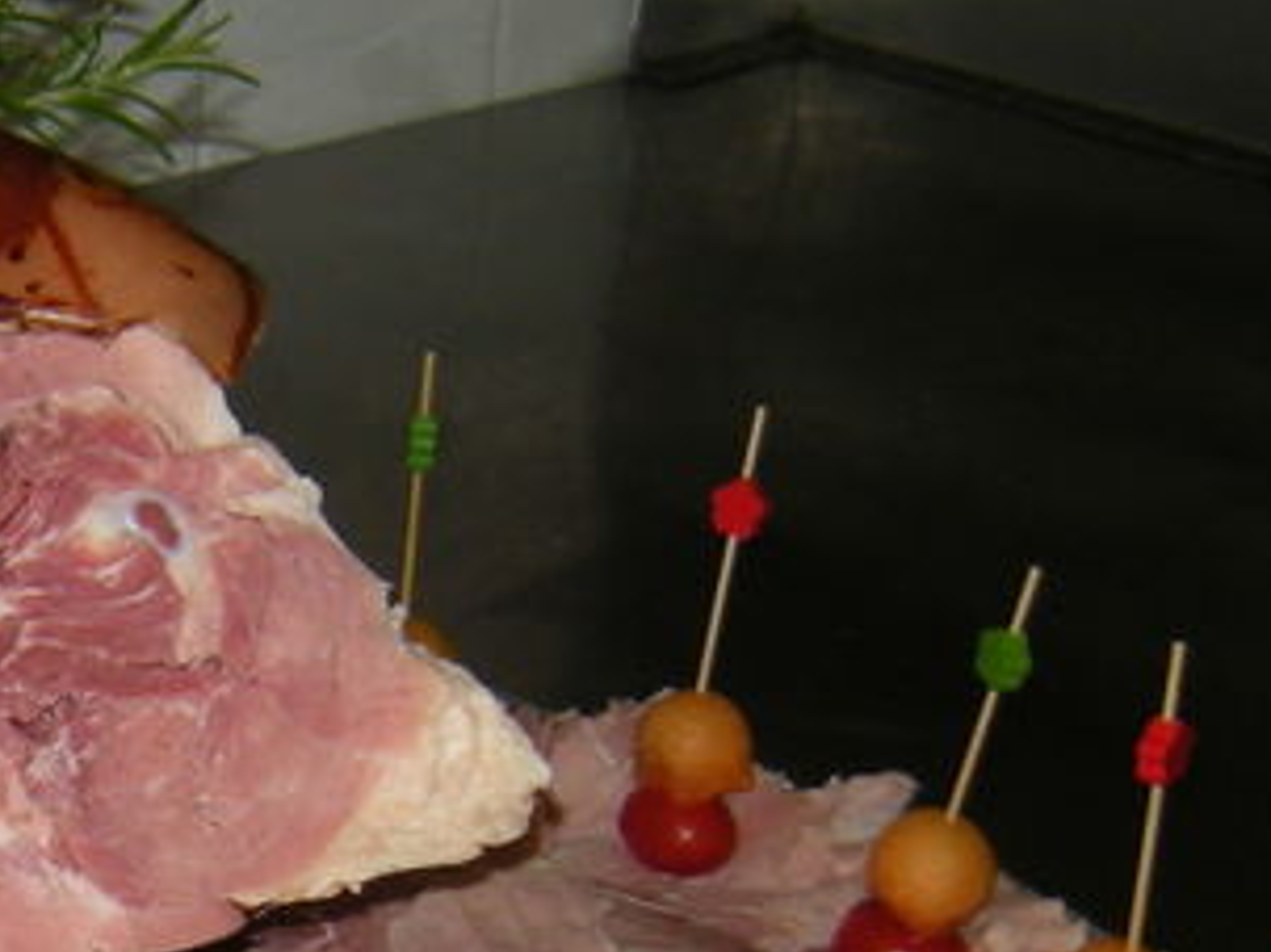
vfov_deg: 12.9
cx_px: -310
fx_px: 4074
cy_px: 1237
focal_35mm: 111
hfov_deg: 16.9
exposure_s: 1/30
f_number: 2.8
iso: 64
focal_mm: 4.7
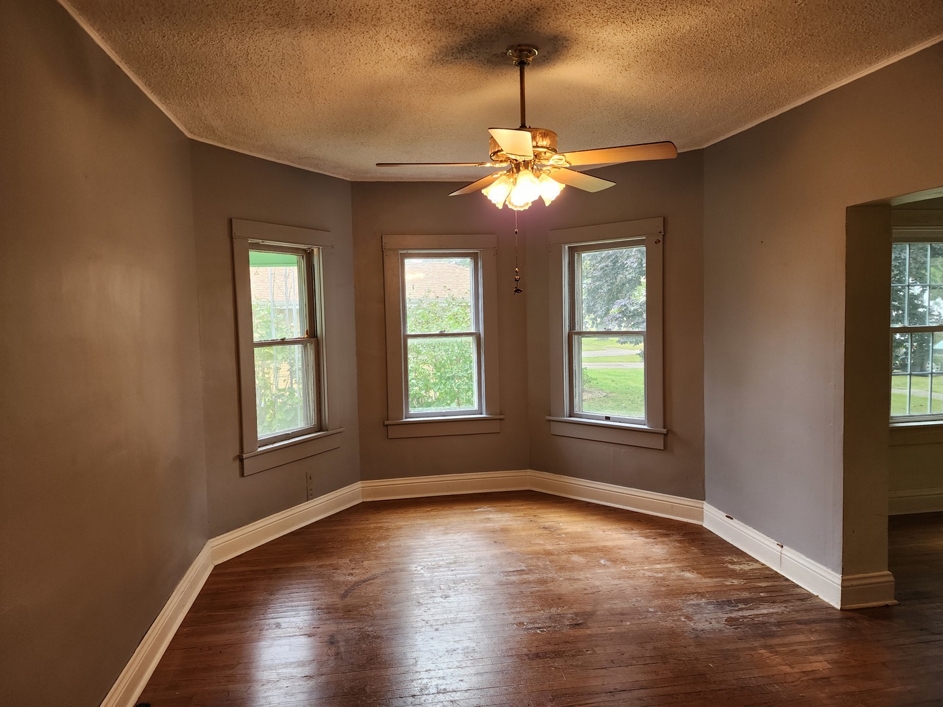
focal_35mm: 23
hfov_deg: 73.9
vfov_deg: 58.9
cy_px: 354
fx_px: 627
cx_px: 472
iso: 160
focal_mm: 6.4
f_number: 1.8
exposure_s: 1/120
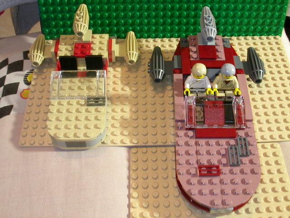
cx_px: 145
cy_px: 109
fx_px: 360
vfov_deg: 33.6
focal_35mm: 43
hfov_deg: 43.9
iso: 200
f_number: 4.8
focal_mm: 6.6
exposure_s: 1/2
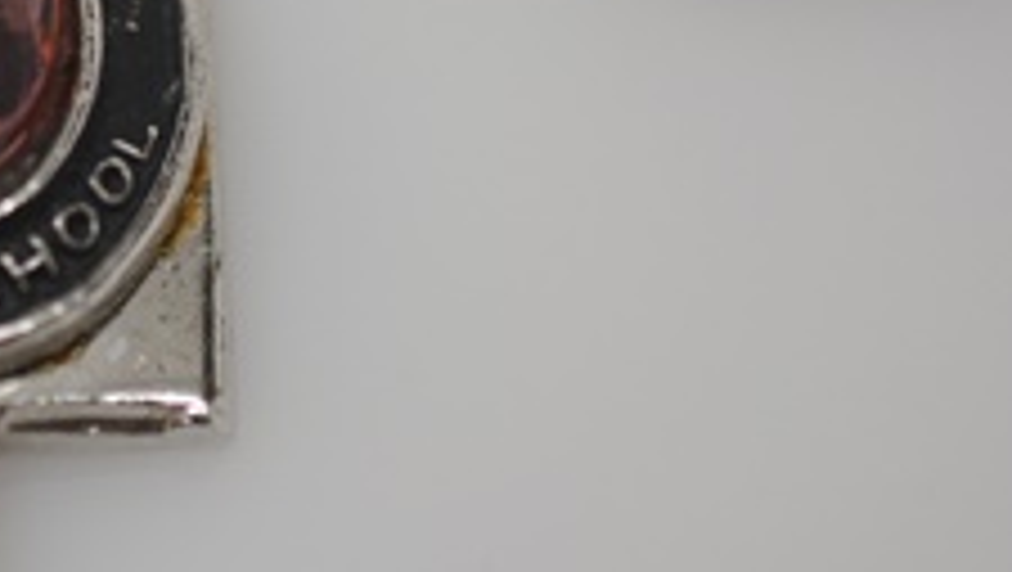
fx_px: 6188
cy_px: -32
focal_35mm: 230
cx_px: 54
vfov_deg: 5.3
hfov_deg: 9.3
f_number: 5.6
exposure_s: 1/100
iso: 400
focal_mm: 55
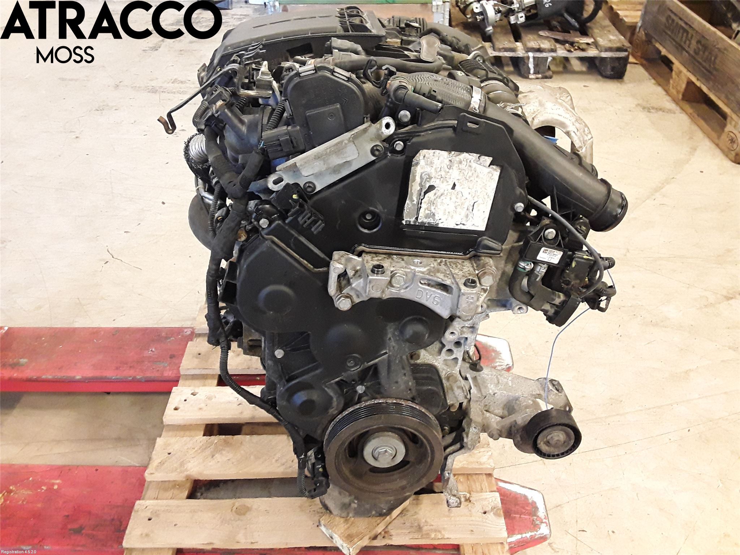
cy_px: 278
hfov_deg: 63.4
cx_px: 370
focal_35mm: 28
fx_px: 599
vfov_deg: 49.7
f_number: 1.9
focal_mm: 2.91
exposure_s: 1/50
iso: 250
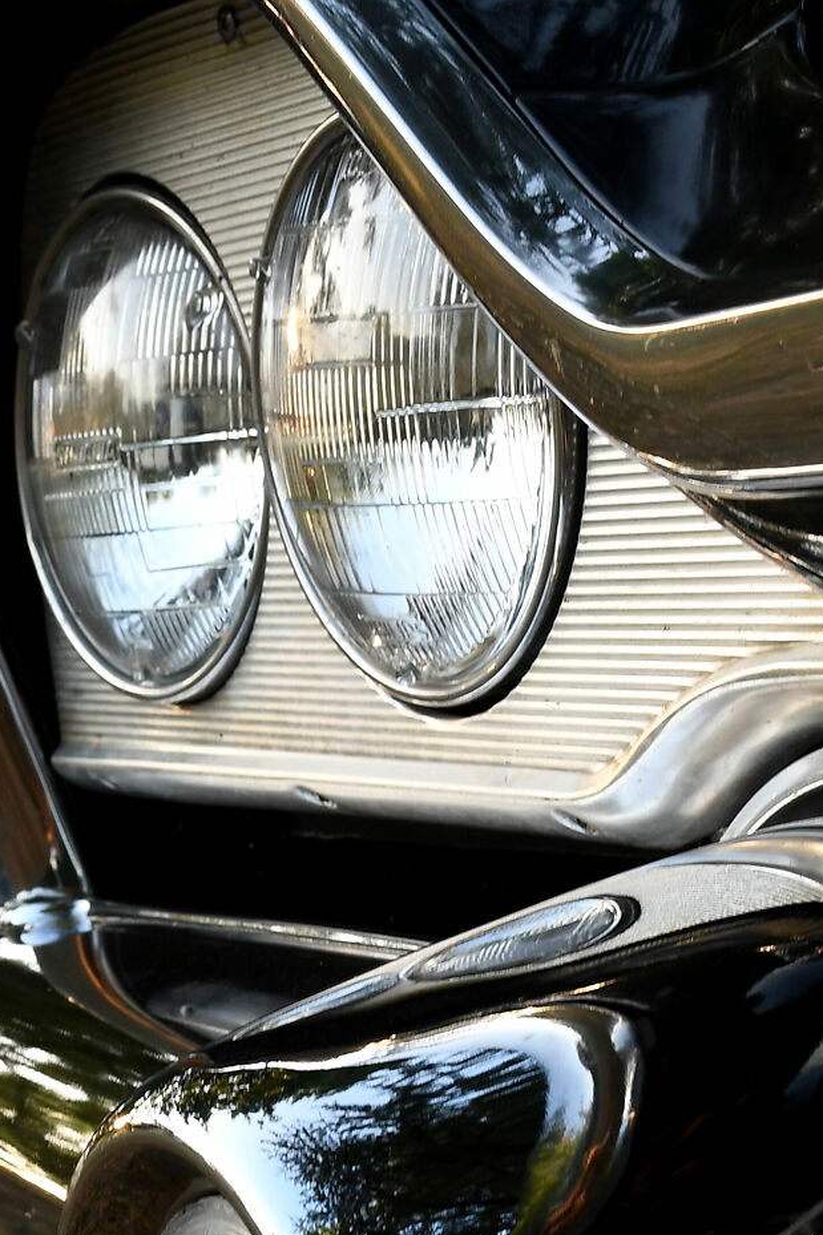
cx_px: 108
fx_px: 3190
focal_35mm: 93
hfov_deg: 14.6
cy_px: 945
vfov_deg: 21.7
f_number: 8
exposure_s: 1/40
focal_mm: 24
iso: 250
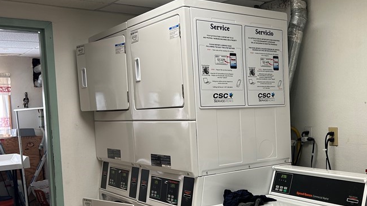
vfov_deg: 26.4
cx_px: 262
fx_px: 438
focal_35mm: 45
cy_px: 130
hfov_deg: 44.4
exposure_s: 1/120
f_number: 1.5
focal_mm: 5.7
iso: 80
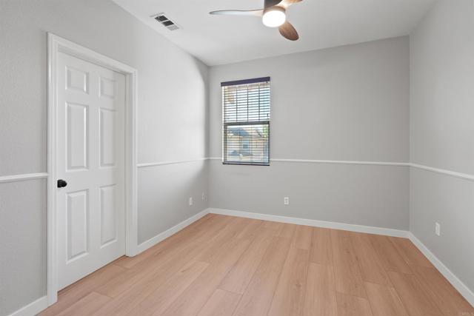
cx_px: 237
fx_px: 211
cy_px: 158
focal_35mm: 16
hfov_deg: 96.7
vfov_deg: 73.8
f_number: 5
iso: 800
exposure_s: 1/15
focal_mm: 16
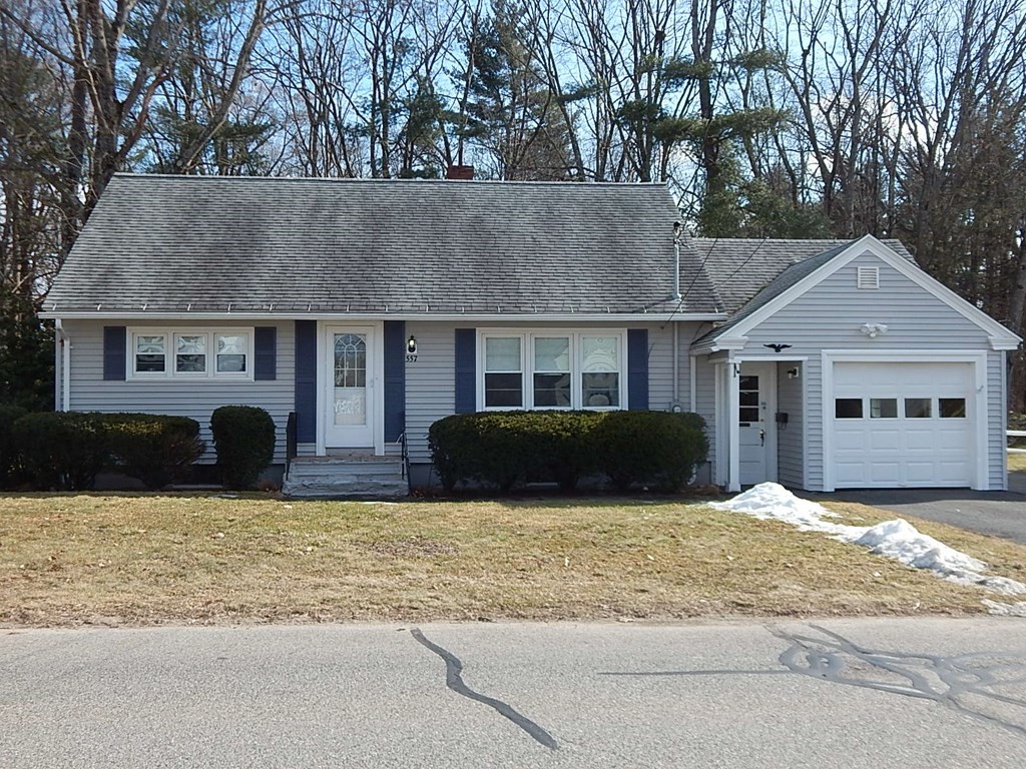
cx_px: 513
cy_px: 384
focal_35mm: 38
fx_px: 1126
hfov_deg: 49.0
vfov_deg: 37.7
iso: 125
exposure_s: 1/800
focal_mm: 6.8
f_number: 3.4
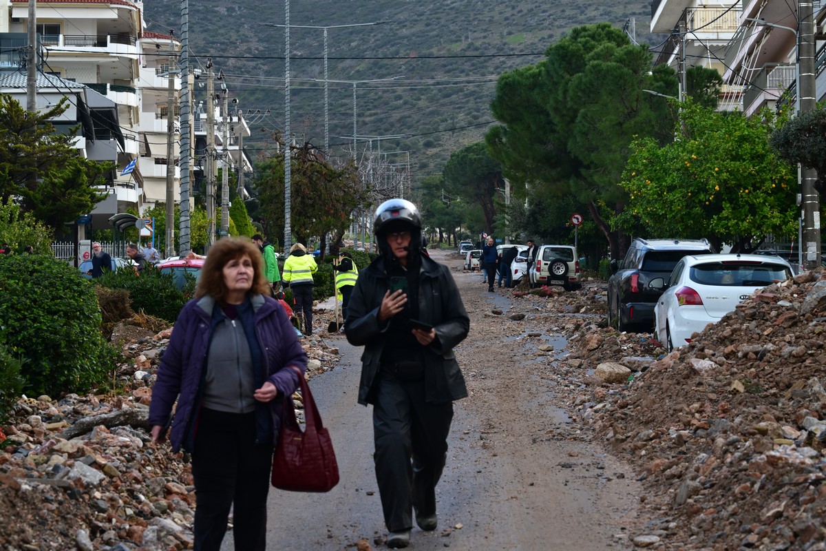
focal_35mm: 110
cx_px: 413
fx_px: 2524
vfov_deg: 12.5
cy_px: 276
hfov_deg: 18.6
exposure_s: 1/320
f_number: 9
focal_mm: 110
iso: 800
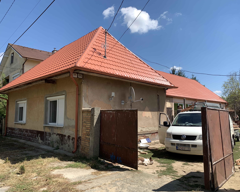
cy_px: 94
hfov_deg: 62.2
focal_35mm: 28
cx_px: 113
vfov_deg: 51.5
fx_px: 199
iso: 25
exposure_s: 1/2033
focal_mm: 4.25
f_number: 1.8
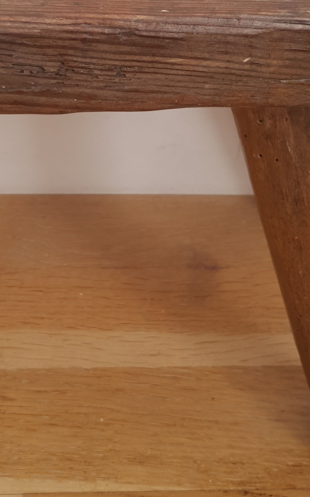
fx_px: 892
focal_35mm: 66
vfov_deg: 30.4
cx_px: 108
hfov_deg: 19.7
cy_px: 103
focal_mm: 4.2
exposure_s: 1/50
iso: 50
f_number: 1.7
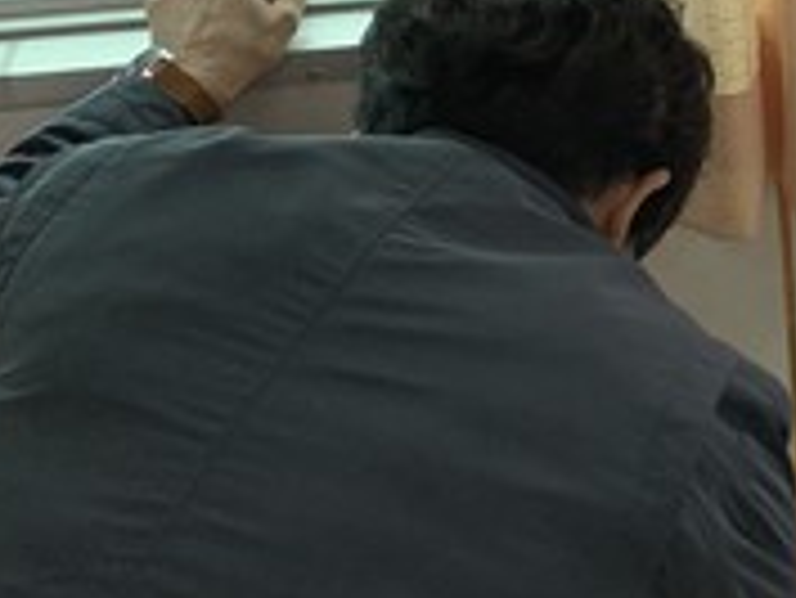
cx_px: 1151
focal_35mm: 88
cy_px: 333
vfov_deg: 16.8
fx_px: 2025
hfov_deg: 19.7
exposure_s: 1/678
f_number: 1.8
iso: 25
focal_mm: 4.25
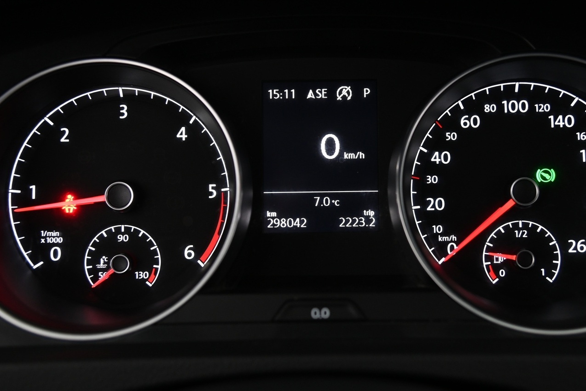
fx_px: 830
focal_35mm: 51
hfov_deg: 38.8
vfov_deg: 26.5
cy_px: 189
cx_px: 322
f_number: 4
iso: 2000
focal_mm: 40
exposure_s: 1/25
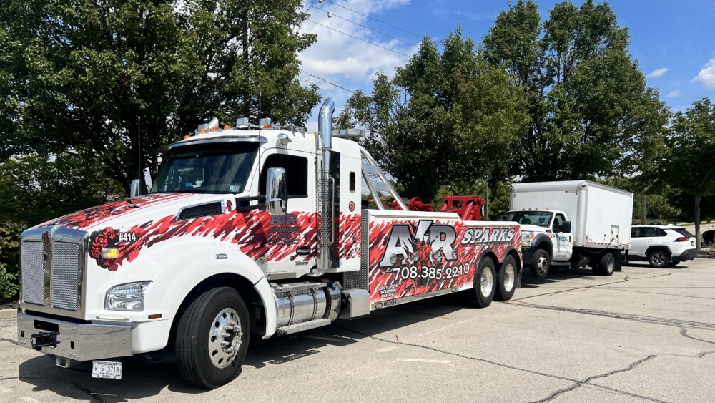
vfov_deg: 39.9
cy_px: 256
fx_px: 550
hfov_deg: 66.1
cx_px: 353
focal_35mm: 29
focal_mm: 5.7
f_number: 1.5
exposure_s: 1/8000
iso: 50
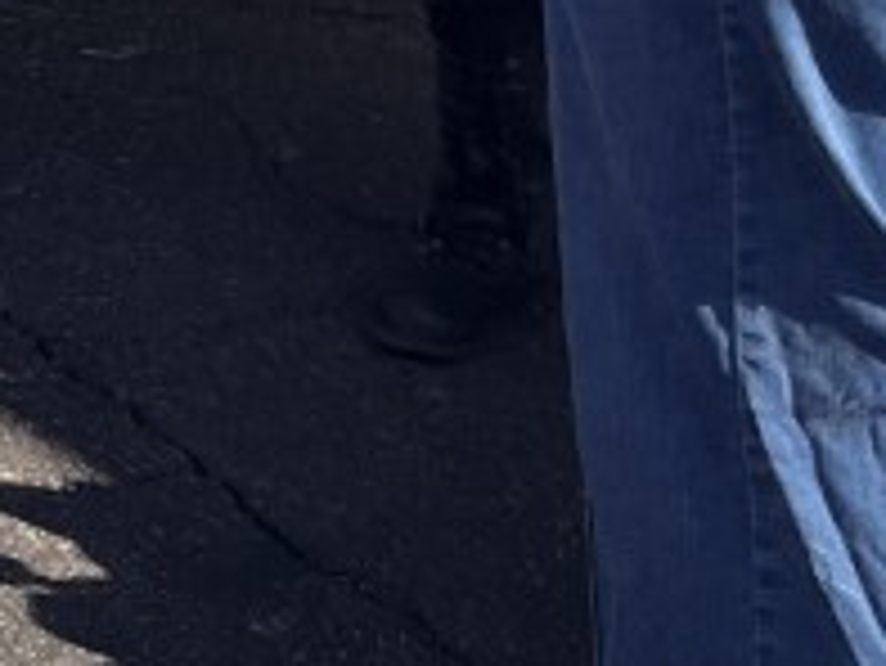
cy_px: -738
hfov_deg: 11.6
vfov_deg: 10.0
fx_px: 3457
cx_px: -1345
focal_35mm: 135
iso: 50
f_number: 1.6
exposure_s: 1/2688
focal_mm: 5.1
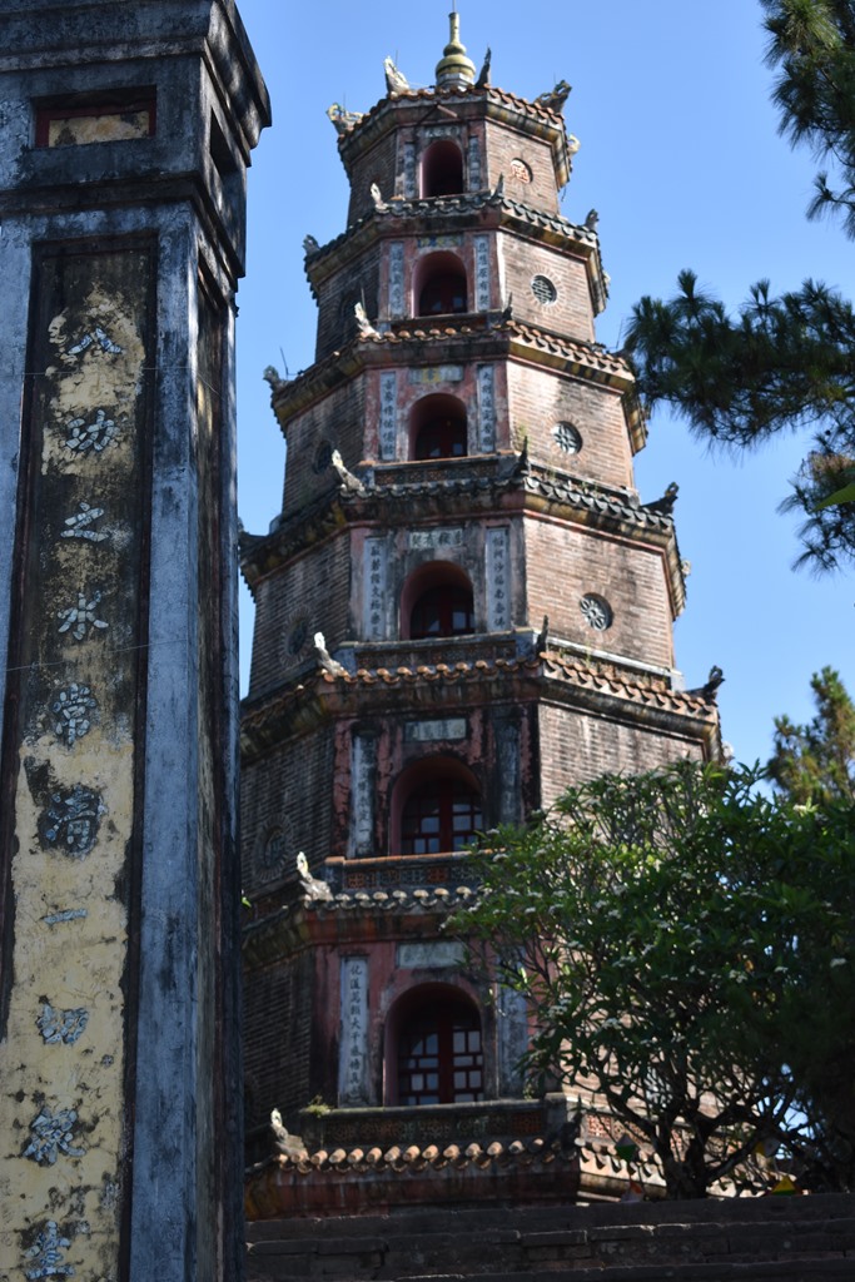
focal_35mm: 78
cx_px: 428
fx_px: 2778
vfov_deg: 26.0
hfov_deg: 17.5
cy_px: 641
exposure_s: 1/400
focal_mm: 52
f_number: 5.6
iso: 160
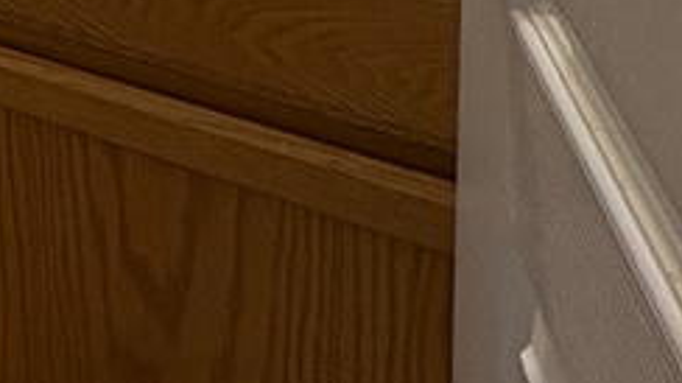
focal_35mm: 64
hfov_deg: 18.9
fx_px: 1157
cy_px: -514
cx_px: -702
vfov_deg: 13.8
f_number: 2.2
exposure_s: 1/60
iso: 160
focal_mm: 2.22
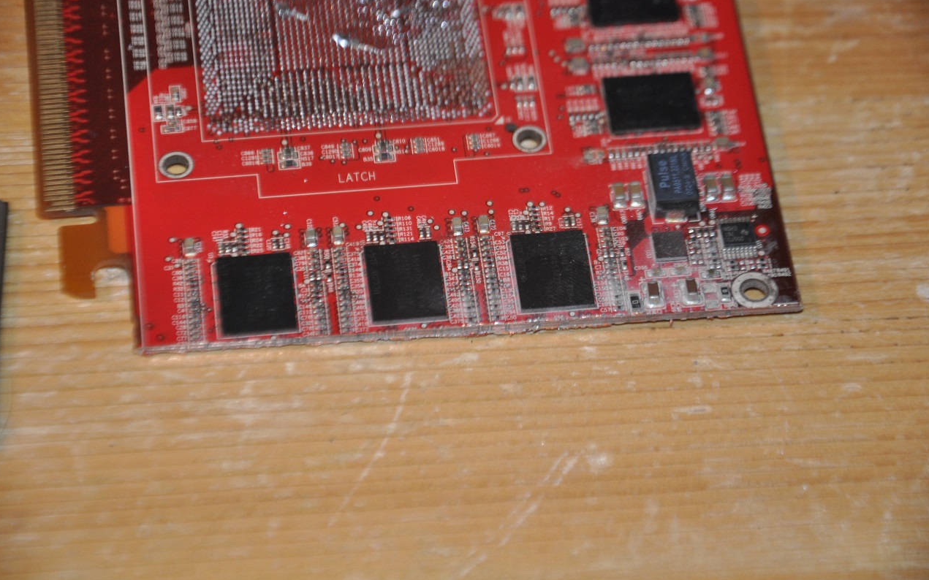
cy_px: 272
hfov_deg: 13.0
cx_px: 464
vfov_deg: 8.1
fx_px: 4089
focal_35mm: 162
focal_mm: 105
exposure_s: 1/60
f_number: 5.6
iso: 800
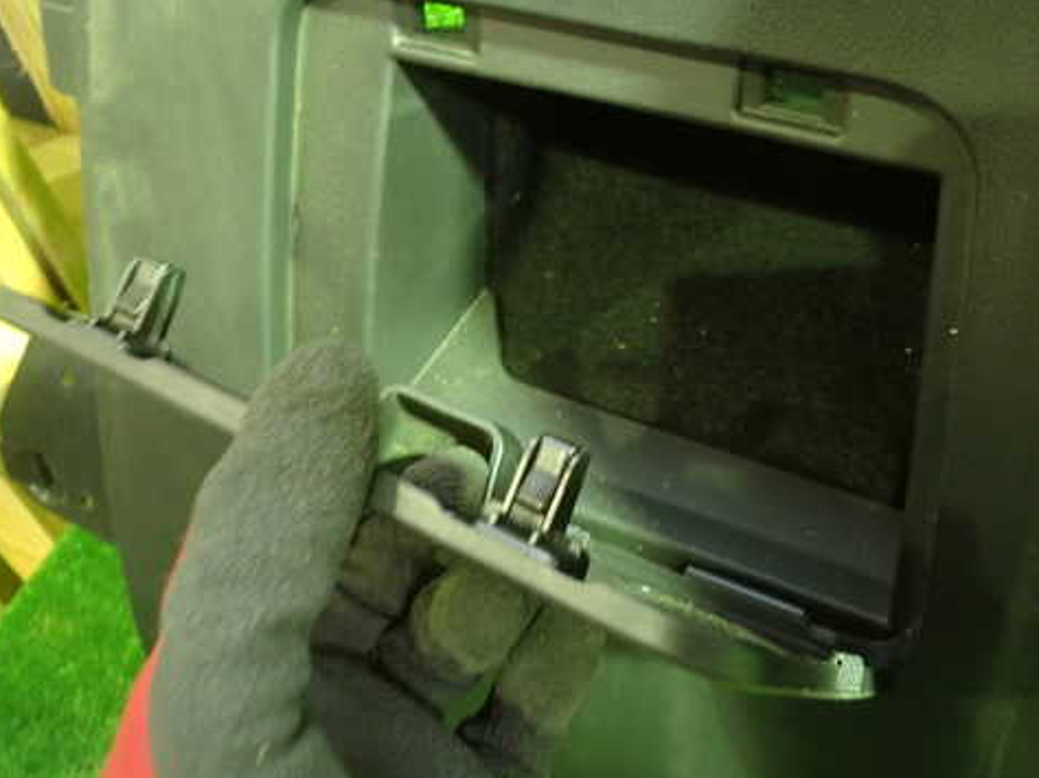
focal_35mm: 38
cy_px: 351
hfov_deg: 48.8
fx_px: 1140
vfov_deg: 37.7
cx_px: 598
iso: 800
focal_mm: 5.4
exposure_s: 1/10
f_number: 2.3
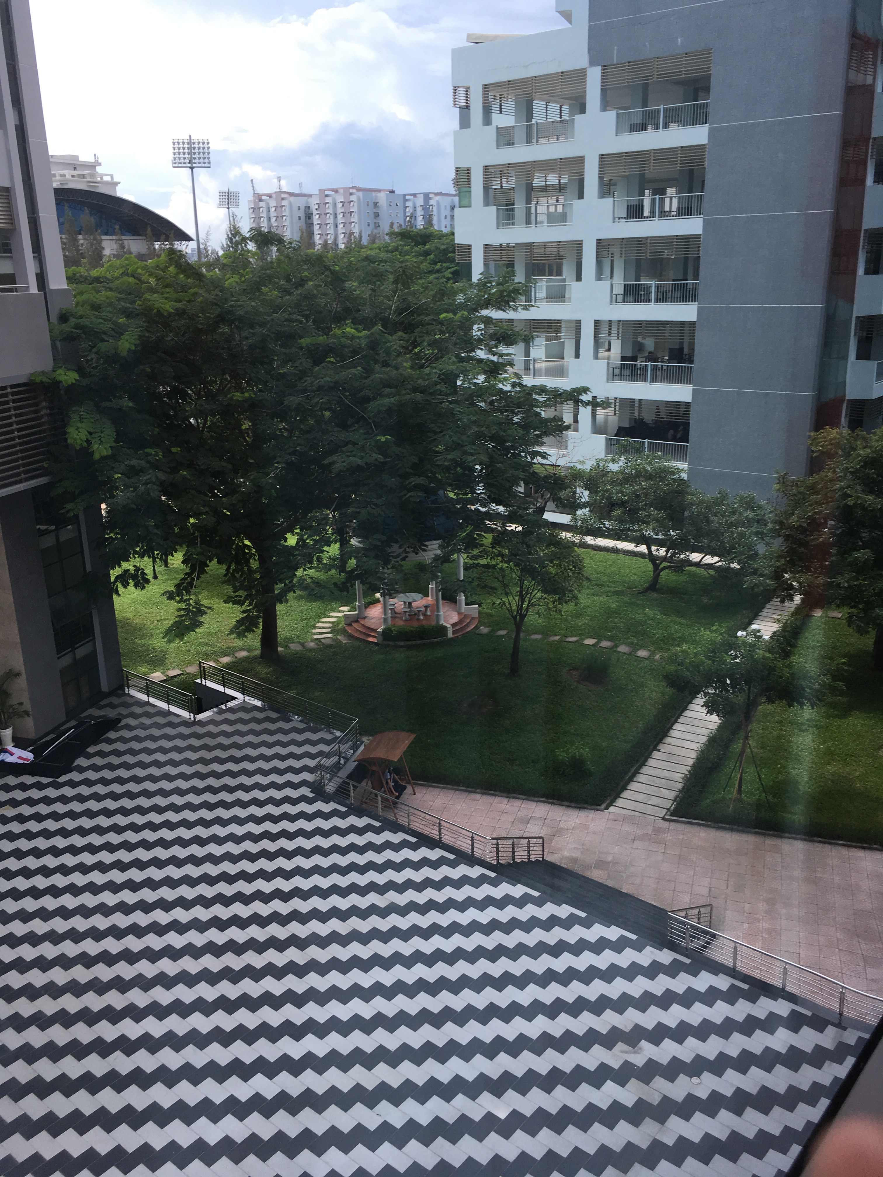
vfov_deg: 61.7
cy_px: 588
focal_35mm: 29
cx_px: 442
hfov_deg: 48.2
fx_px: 986
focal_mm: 4.15
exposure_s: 1/304
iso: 25
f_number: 2.2
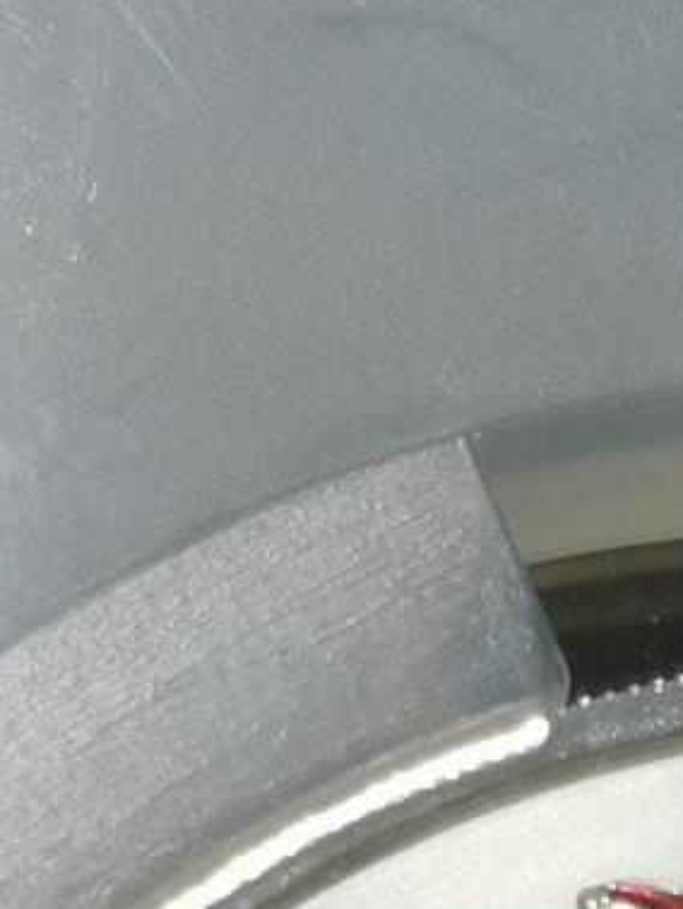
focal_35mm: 295
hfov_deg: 5.0
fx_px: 7752
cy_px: 1751
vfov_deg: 6.5
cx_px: 1104
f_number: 1.8
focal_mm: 5.58
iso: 50
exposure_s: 1/90
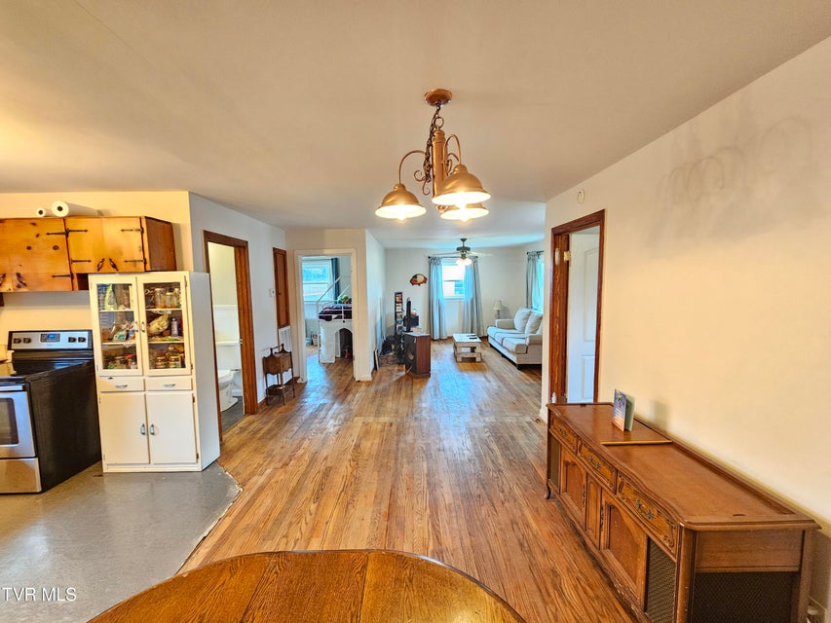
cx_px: 416
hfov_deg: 106.2
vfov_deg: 89.9
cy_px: 312
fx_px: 312
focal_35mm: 13
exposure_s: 1/30
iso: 640
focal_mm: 2.2
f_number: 2.2
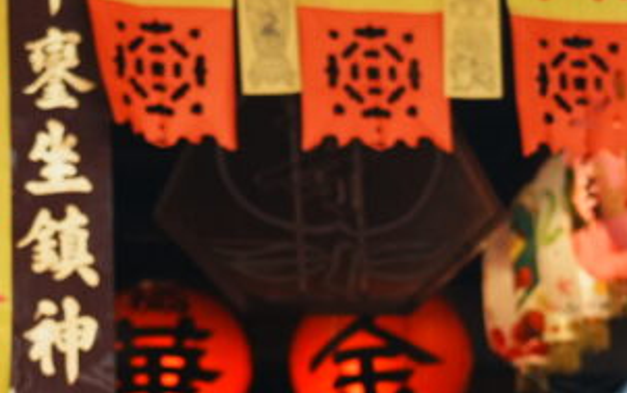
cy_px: 428
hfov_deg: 13.2
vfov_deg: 8.2
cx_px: 230
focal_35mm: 158
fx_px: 2701
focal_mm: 39
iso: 1250
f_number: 4
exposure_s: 1/1000
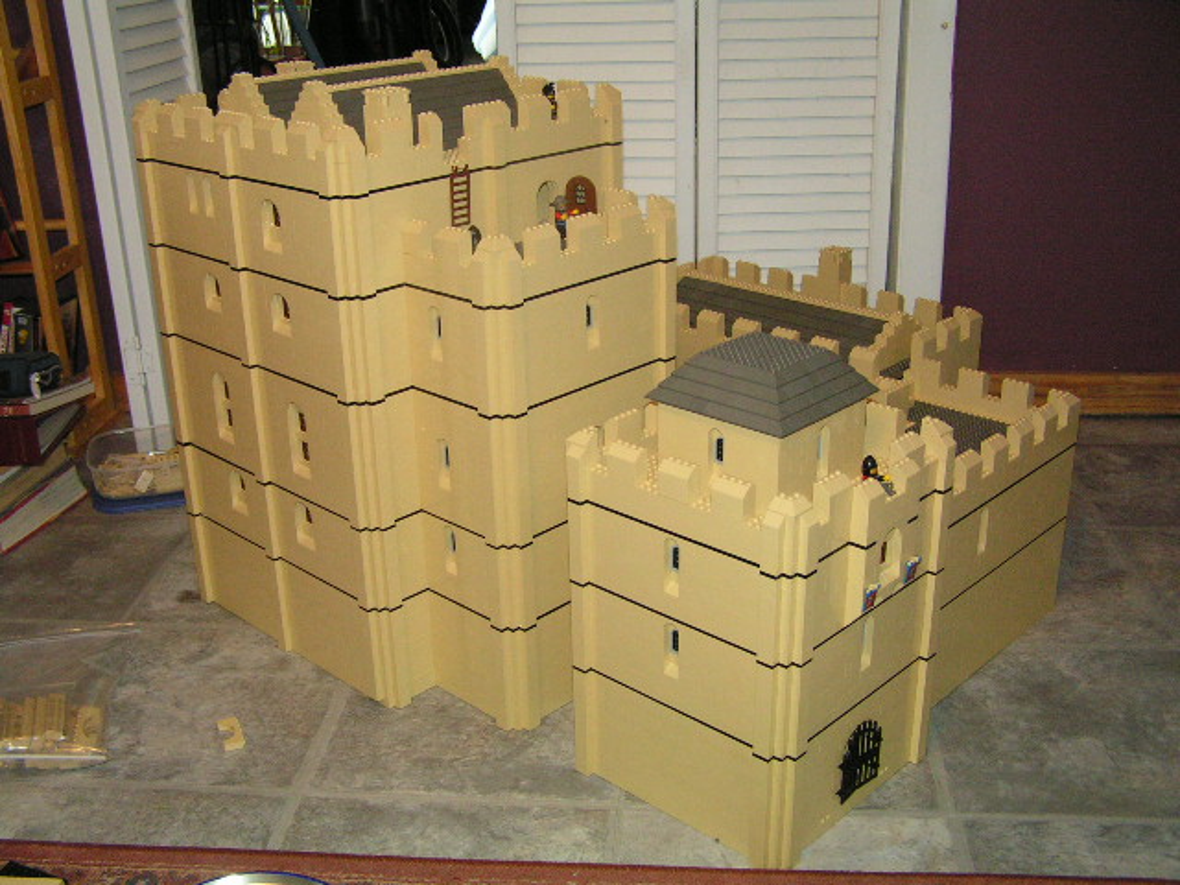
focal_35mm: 38
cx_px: 590
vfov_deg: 37.7
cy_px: 442
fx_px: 1295
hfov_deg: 49.0
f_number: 2.8
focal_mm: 6.3
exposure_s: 1/40
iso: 200
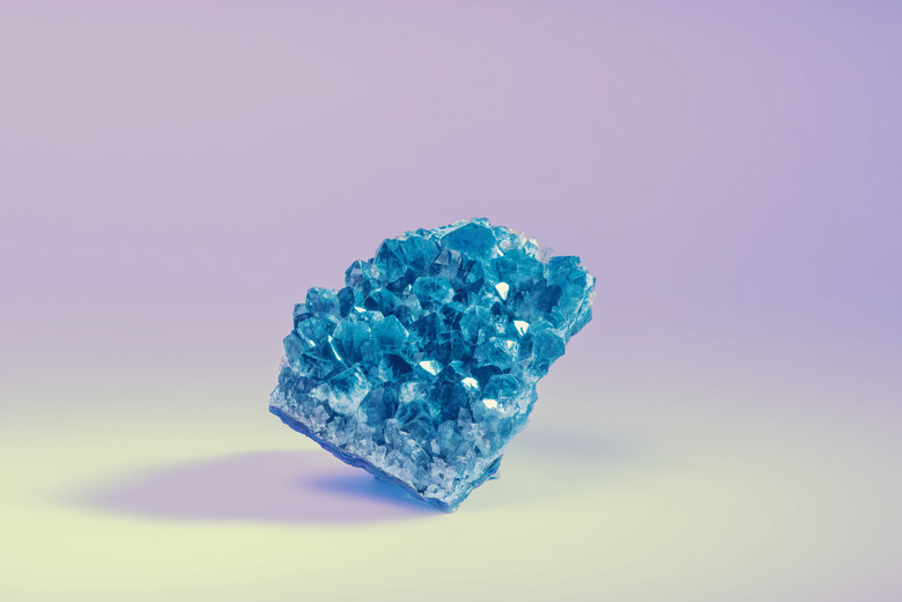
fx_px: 2631
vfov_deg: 13.0
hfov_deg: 19.5
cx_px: 451
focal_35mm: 105
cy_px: 301
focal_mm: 105
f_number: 18
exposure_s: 1/200
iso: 100
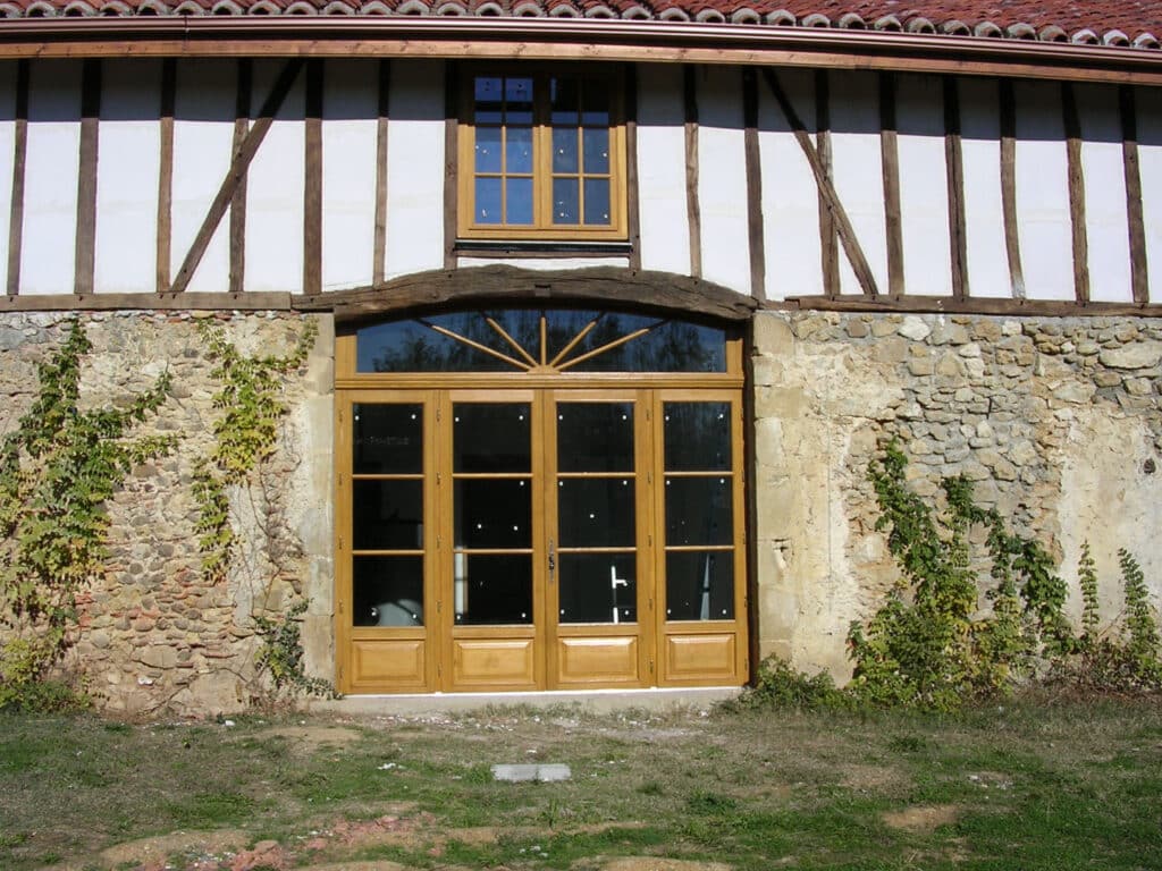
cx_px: 581
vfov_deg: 37.7
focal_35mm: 38
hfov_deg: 49.0
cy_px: 436
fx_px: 1276
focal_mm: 5.8
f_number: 5.6
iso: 100
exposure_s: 1/622
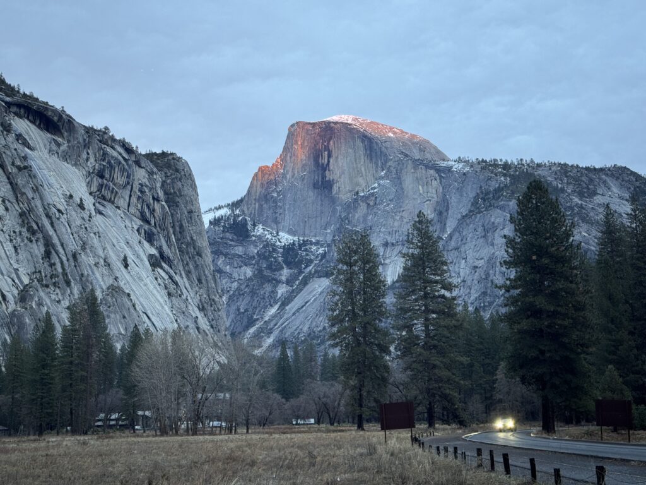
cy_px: 242
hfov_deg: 39.7
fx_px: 896
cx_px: 323
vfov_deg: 30.3
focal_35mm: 48
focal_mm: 6.76
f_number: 1.78
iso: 160
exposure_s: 1/60
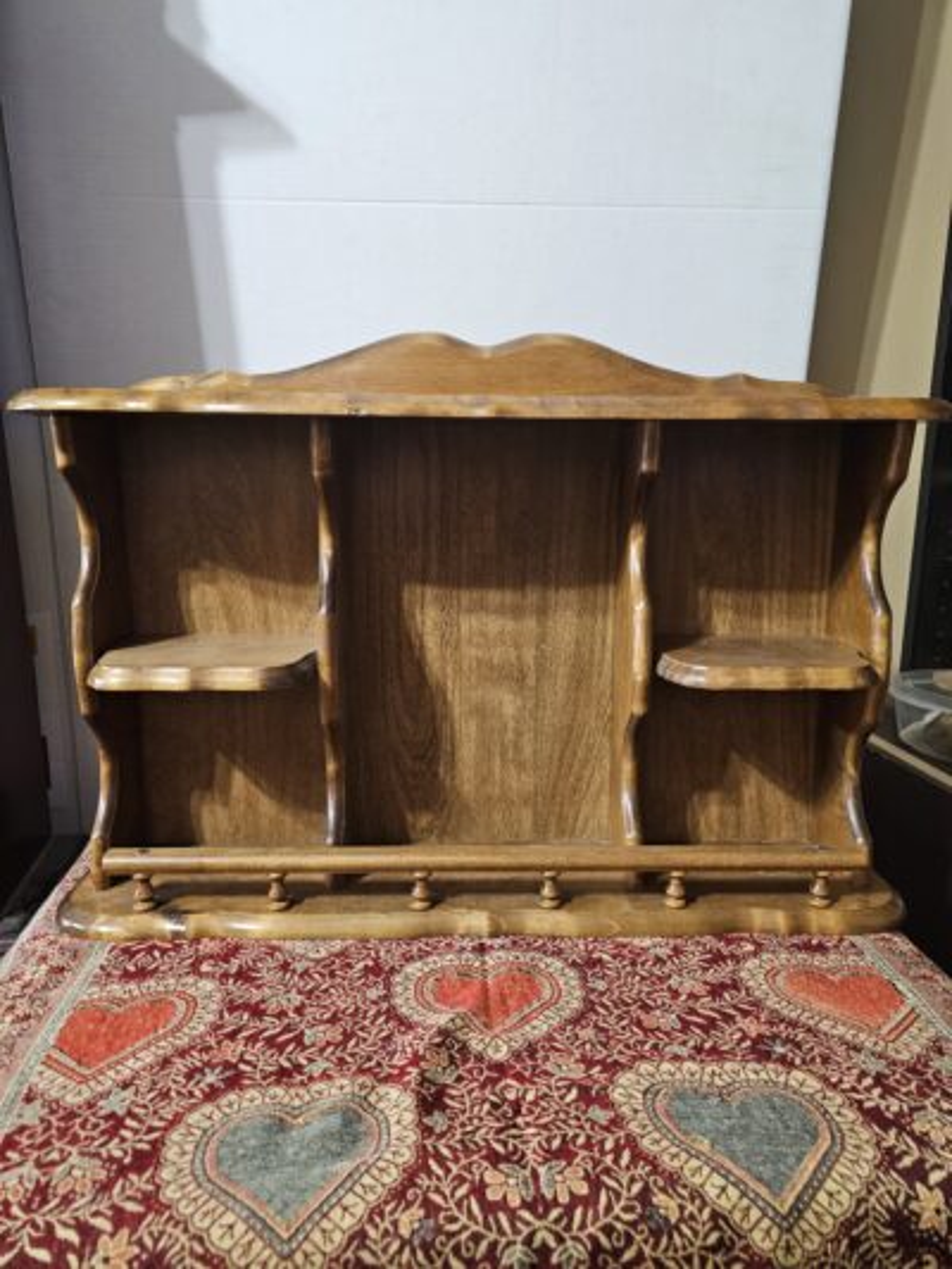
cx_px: 476
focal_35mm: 23
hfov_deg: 58.9
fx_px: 843
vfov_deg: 73.9
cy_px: 634
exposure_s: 1/24
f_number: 1.7
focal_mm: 6.3
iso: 800
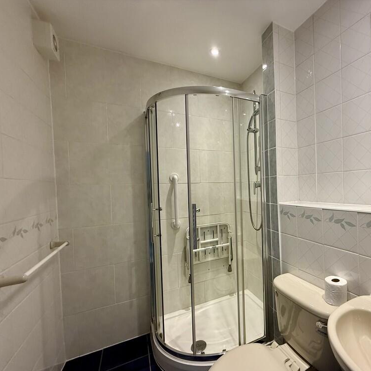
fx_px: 206
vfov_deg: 84.0
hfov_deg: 80.6
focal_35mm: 17
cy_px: 190
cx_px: 253
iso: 125
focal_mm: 2.22
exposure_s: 1/100
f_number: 2.2
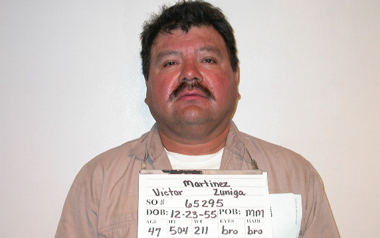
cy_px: 120
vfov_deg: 20.3
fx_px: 663
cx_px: 199
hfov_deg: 32.0
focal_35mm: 64
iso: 100
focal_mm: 11.3
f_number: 2.9
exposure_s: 1/60.3
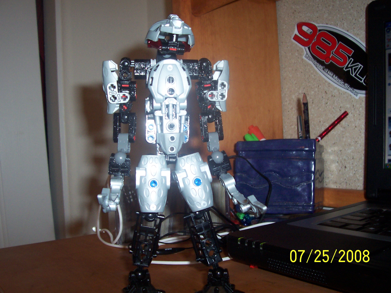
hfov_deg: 50.1
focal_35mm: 37
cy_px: 146
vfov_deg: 38.7
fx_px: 418
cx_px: 196
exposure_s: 1/60
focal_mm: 5.6
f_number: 2.8
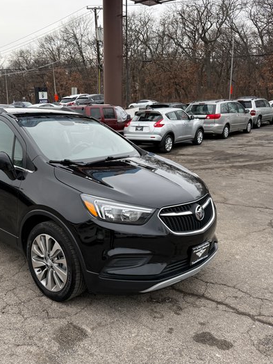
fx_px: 347
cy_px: 181
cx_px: 76
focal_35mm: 33
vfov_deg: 55.4
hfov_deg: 42.0
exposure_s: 1/858
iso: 100
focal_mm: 6.76
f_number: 1.78
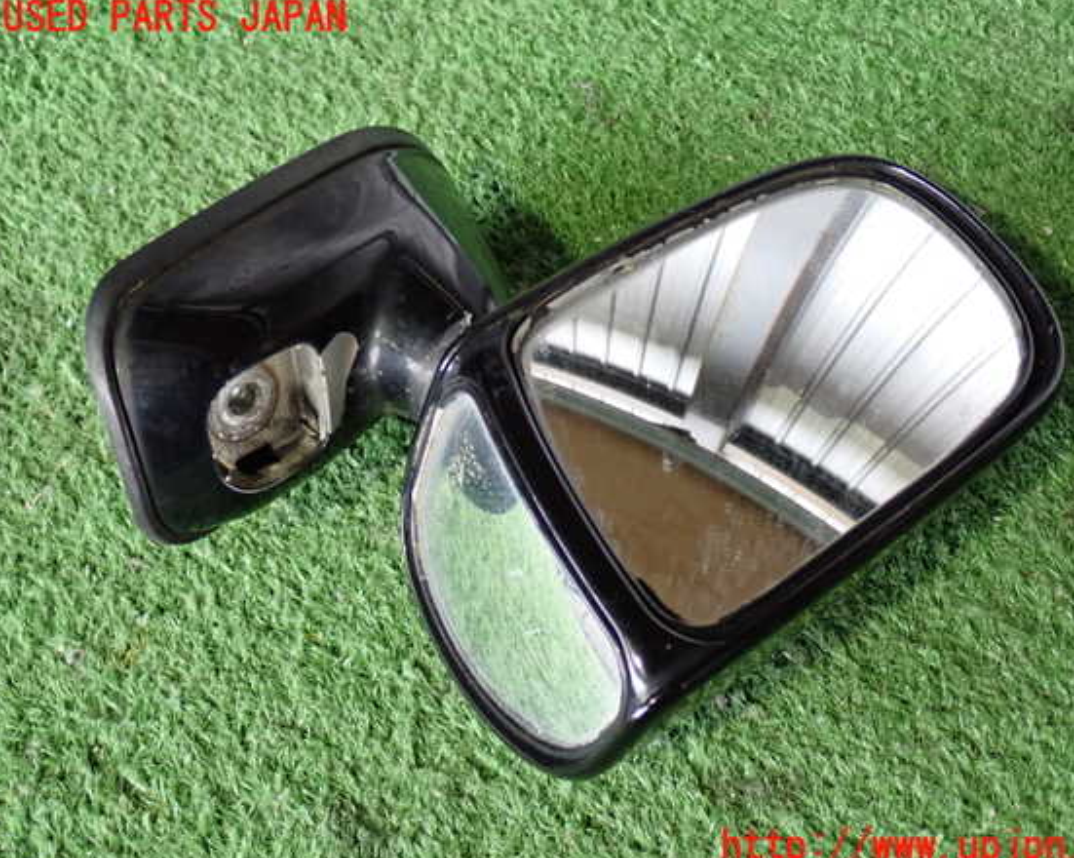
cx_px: 577
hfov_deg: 37.3
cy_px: 433
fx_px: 1588
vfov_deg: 30.2
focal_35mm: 50
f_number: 3.1
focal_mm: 8.4
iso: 800
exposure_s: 1/40
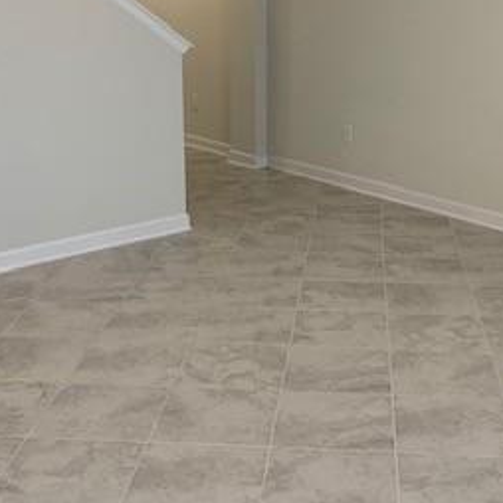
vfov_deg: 29.0
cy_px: 109
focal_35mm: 58
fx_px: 954
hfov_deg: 29.5
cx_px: 277
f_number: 1.8
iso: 64
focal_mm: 4.25
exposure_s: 1/60
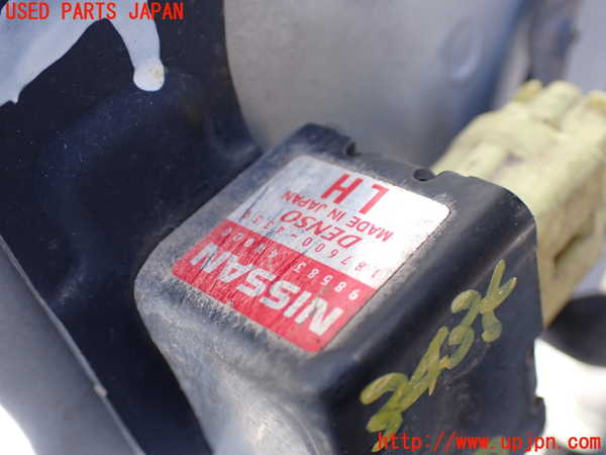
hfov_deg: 42.9
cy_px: 228
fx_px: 770
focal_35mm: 44
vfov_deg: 32.9
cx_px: 303
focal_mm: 7.84
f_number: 2.9
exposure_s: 1/160
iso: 250
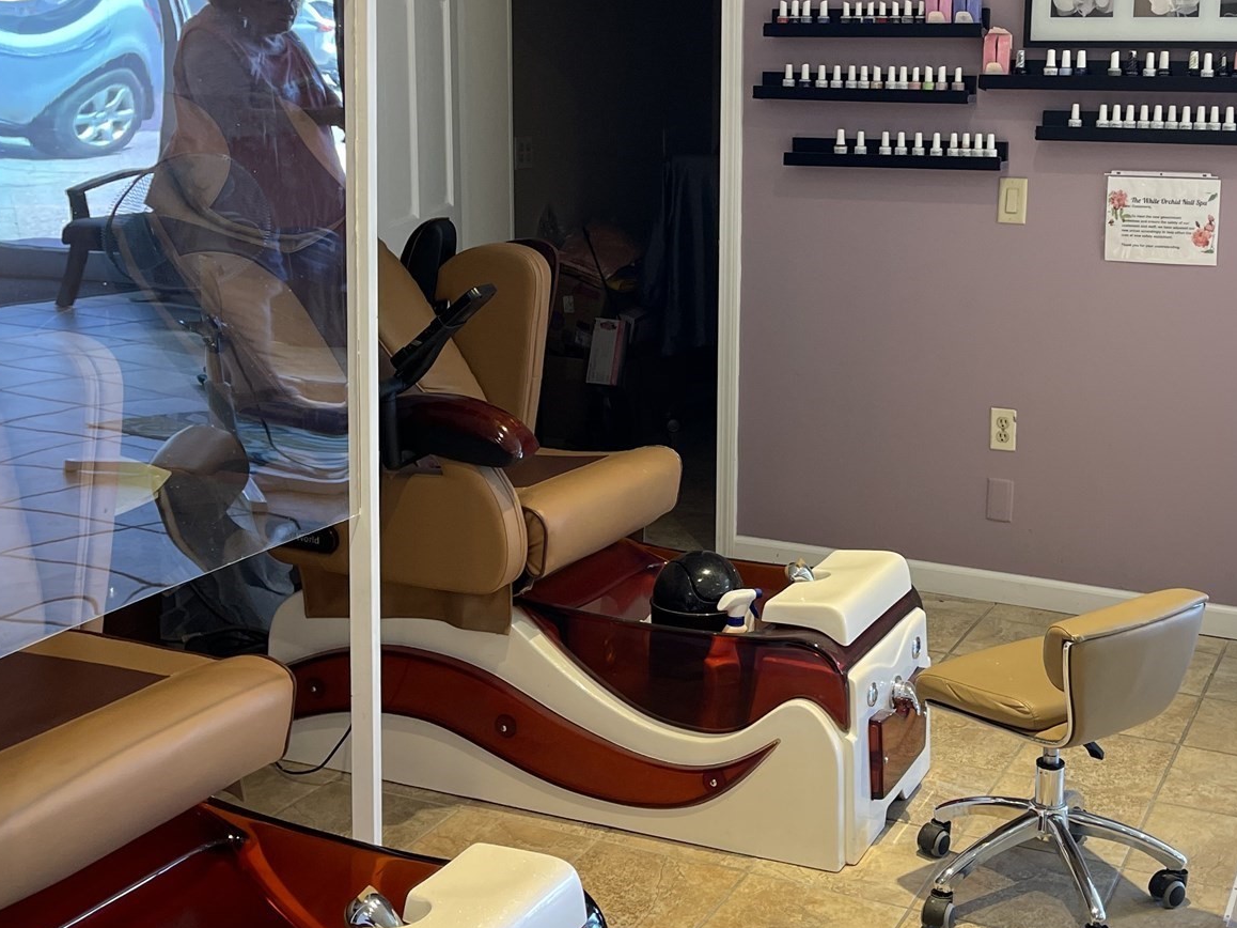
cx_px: 771
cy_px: 324
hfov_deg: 41.0
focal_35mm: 46
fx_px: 1643
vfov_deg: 31.3
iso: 125
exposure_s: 1/60
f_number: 1.6
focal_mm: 5.1
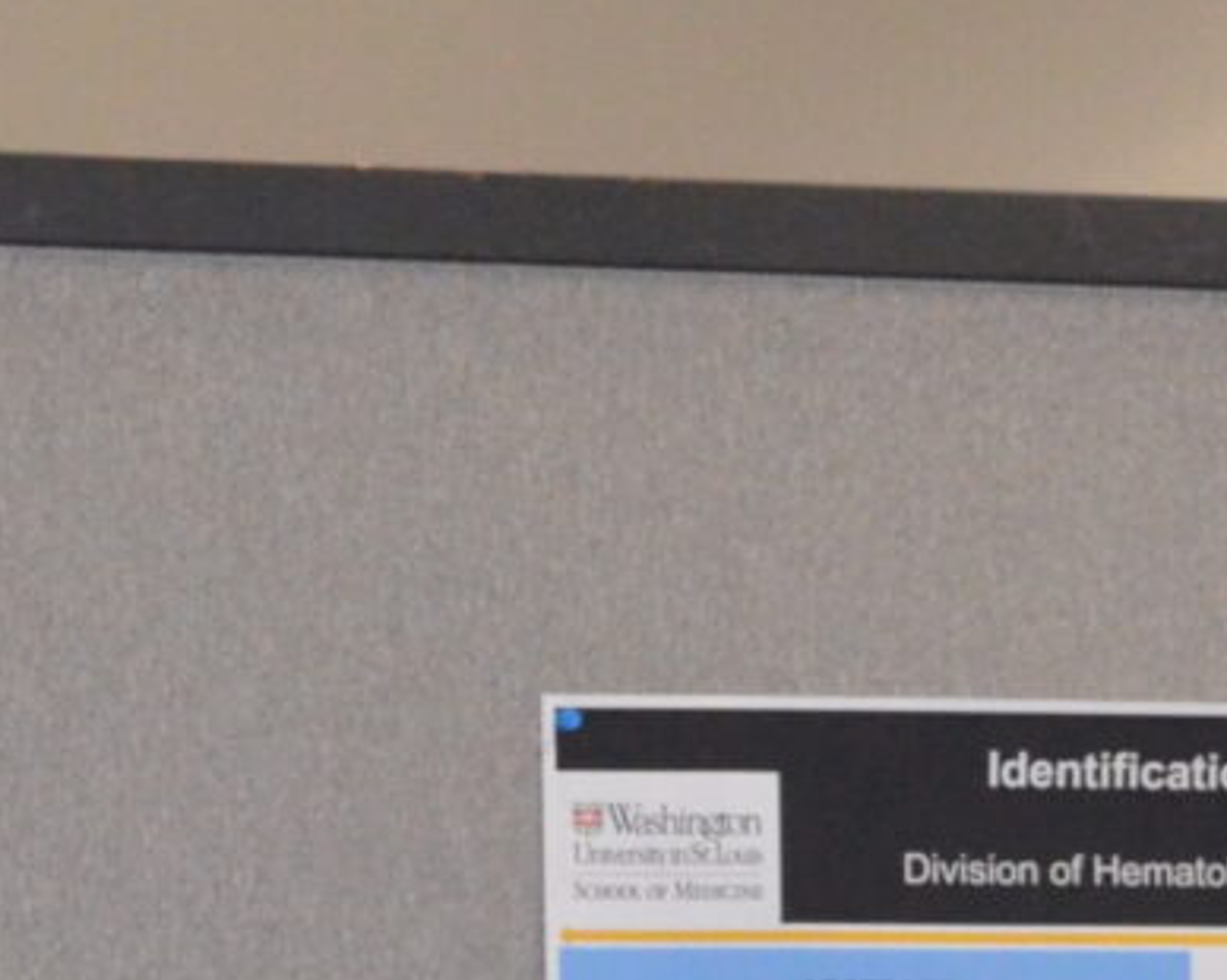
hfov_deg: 10.8
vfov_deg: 8.3
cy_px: 1783
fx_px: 6461
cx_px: 895
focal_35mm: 178
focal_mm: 24
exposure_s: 1/60
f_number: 4
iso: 3200
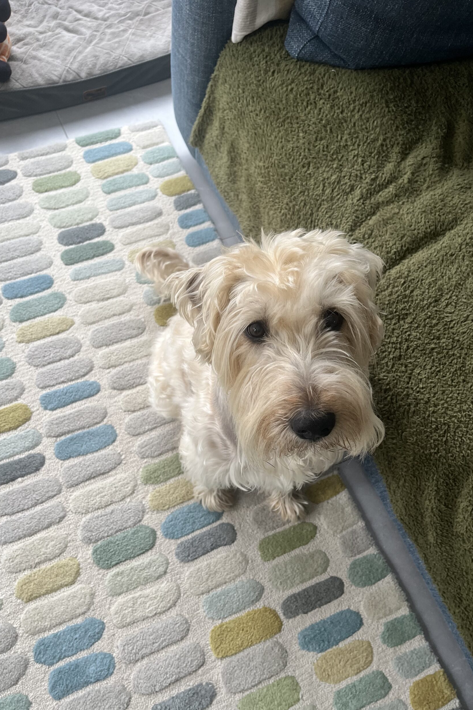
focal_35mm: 28
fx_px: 552
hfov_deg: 46.4
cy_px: 366
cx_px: 222
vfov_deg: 65.5
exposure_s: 1/121
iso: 80
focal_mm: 5.1
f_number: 1.6
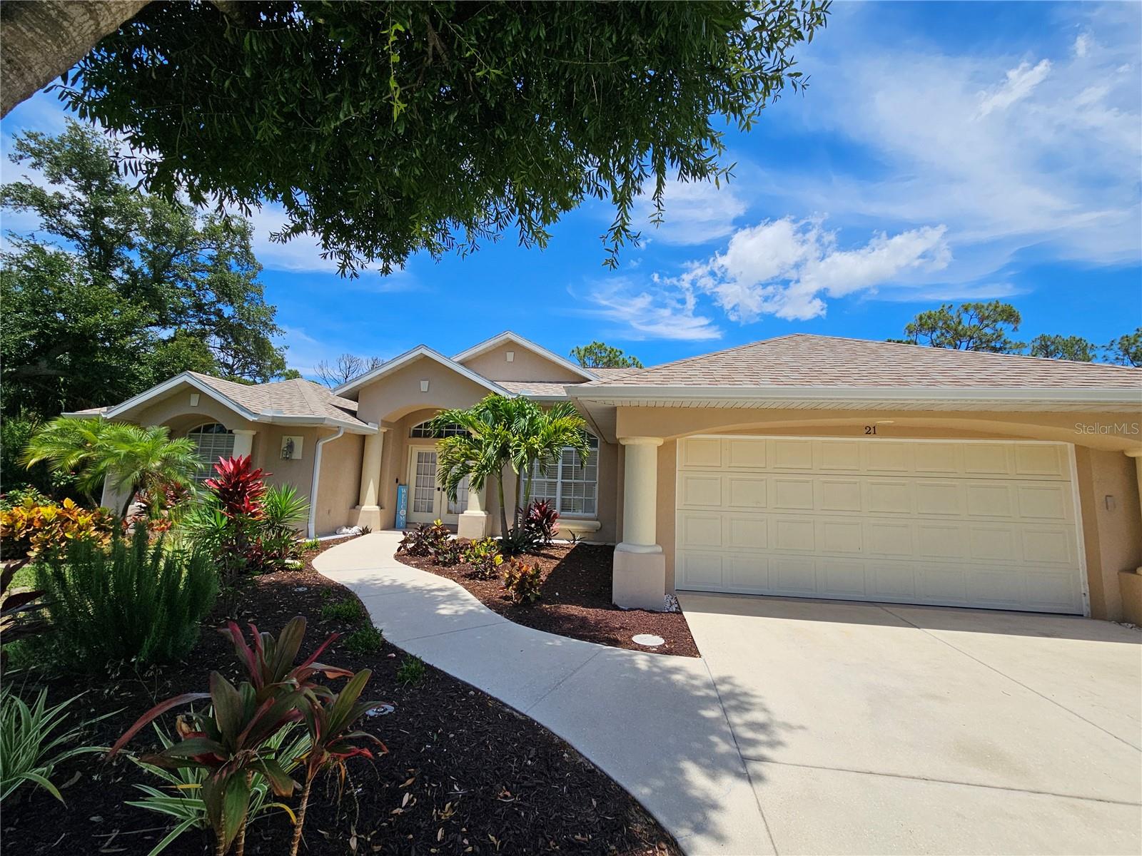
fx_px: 429
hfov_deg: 106.2
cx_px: 571
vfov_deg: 89.9
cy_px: 428
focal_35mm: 13
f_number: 2.2
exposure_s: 1/2913
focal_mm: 2.2
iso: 50
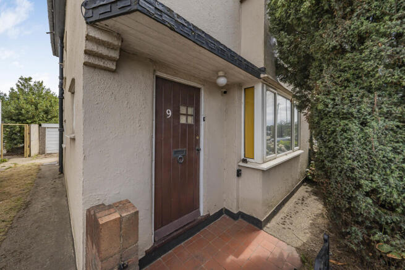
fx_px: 135
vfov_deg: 90.0
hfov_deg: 112.6
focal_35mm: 12
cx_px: 202
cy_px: 135
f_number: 9
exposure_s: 1/1000
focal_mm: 12
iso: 320
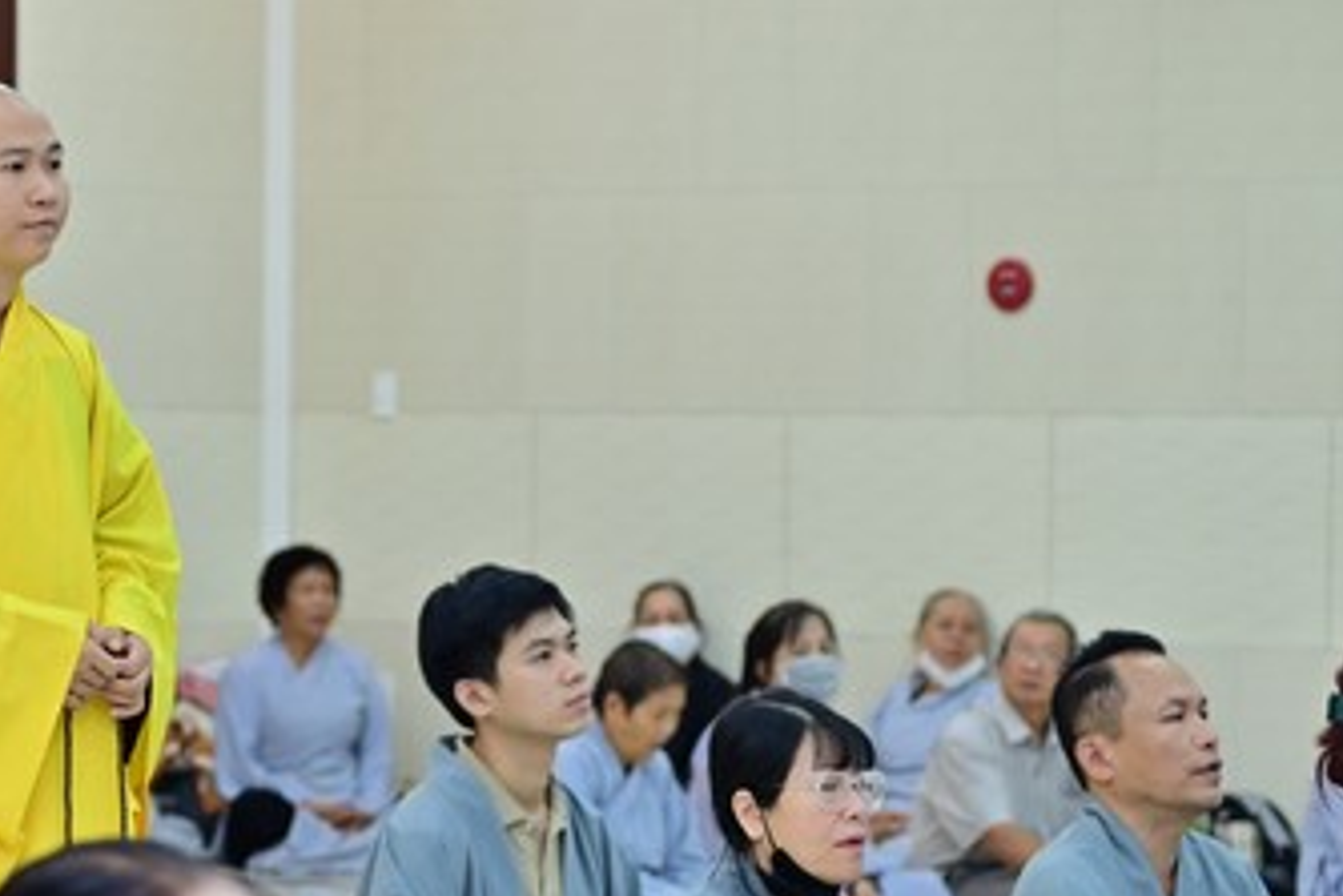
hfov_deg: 11.5
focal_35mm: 179
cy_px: 653
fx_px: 6680
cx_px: 430
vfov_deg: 7.7
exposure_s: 1/100
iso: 1250
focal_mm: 92
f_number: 4.5
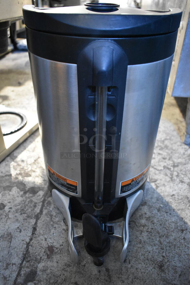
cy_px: 142
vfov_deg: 67.3
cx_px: 95
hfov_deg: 48.0
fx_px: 213
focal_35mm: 27
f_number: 3.5
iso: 5600
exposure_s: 1/30
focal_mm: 18
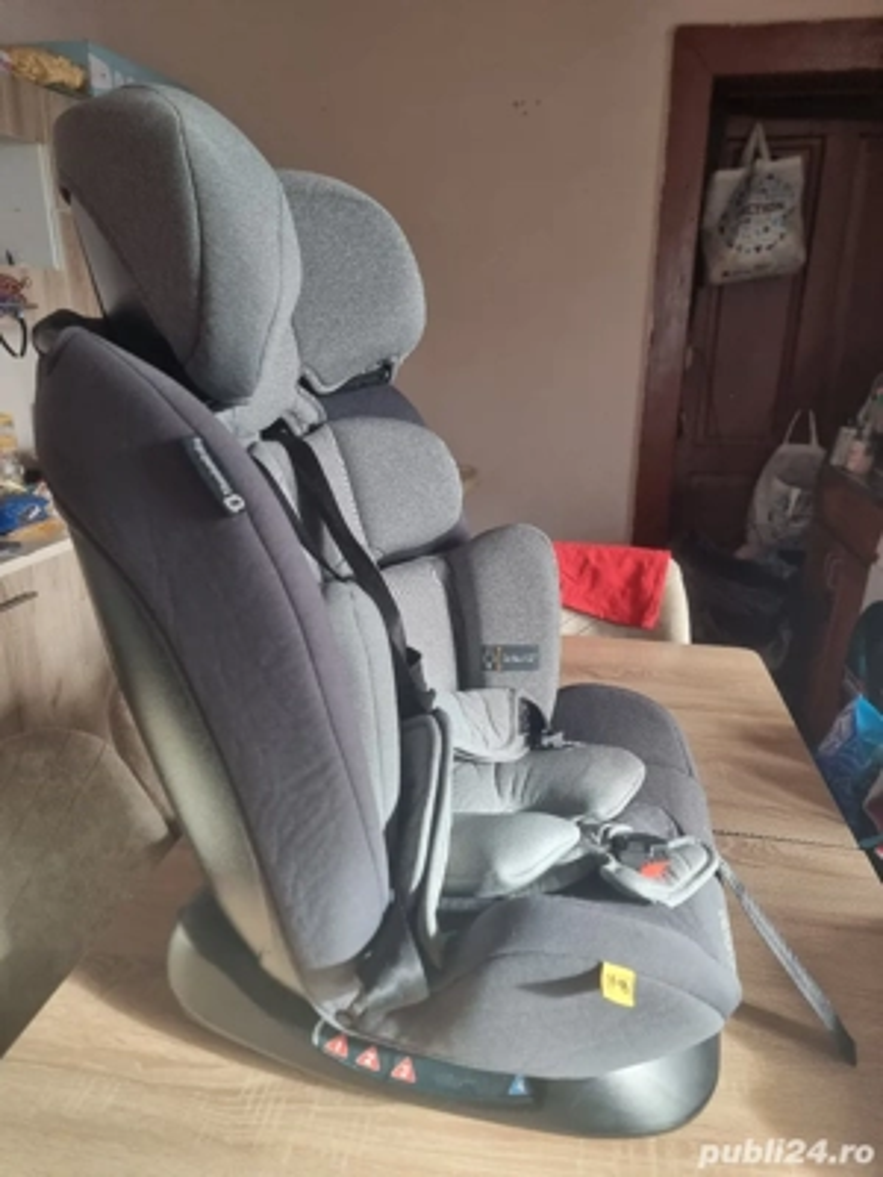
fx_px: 816
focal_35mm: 24
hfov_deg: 56.8
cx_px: 442
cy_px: 588
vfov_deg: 71.6
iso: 200
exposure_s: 1/100
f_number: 1.8
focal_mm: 6.7
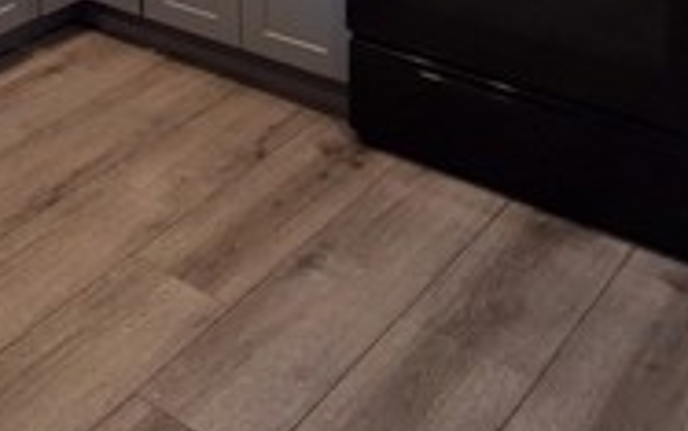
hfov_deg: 28.8
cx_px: -202
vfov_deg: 17.9
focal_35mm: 58
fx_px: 1088
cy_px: -343
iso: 40
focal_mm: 1.64
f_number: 2.2
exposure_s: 1/40
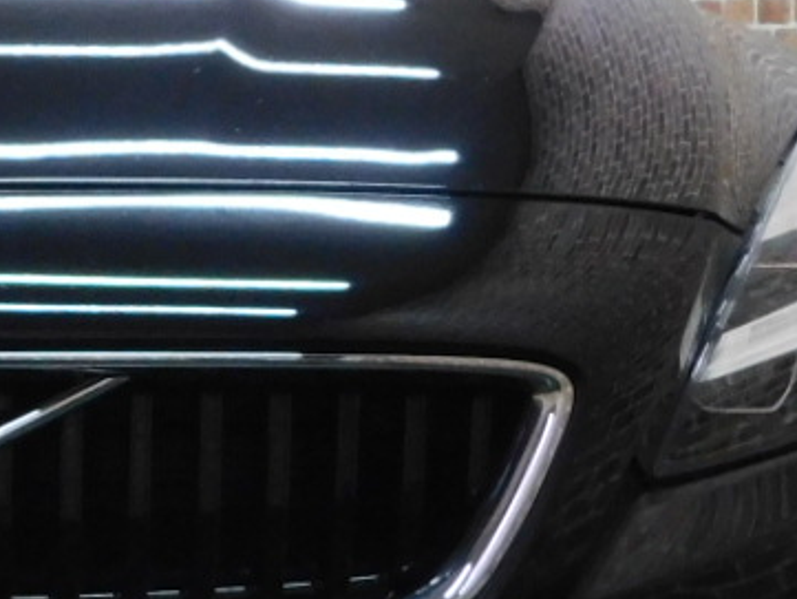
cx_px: -221
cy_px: 325
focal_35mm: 102
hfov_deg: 18.1
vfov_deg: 14.5
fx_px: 2349
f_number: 3
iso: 320
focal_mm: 4
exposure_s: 1/30
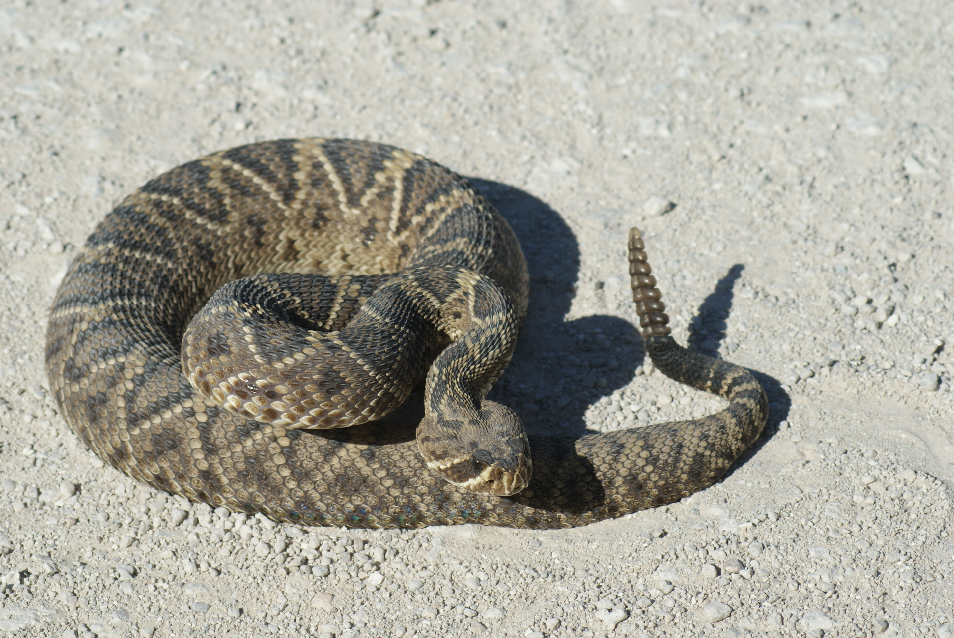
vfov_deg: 6.8
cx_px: 477
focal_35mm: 202
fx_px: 5370
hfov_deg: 10.2
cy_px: 319
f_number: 8
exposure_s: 1/320
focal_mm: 135
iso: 100
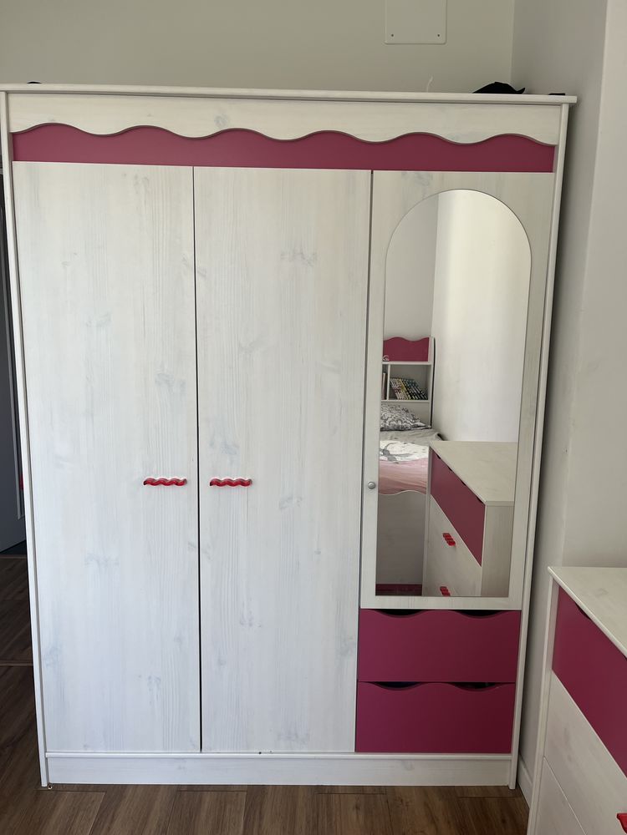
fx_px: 628
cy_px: 418
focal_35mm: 26
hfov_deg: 53.1
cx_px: 314
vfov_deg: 67.3
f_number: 1.6
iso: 64
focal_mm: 5.1
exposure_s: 1/121
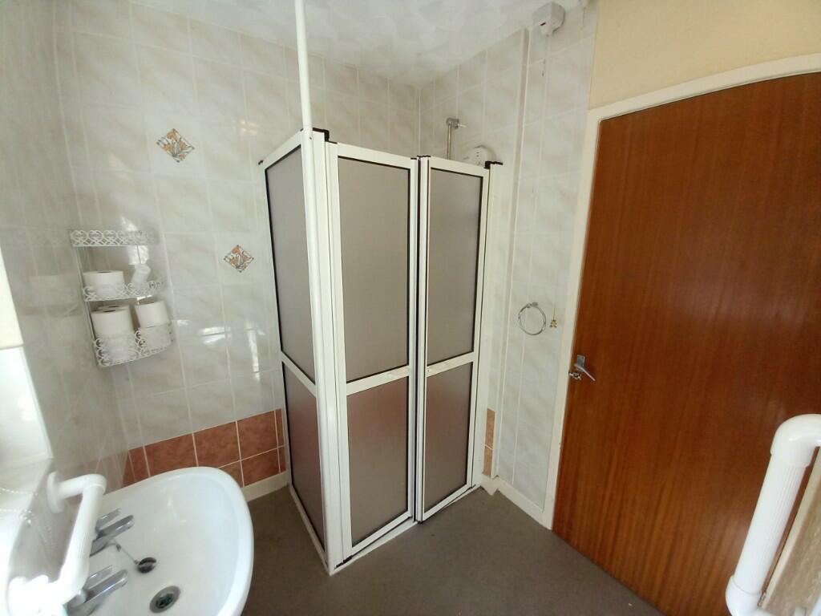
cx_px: 410
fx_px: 308
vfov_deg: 89.9
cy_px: 308
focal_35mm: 13
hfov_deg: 106.2
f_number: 2.2
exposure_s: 1/100
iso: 64
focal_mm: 1.13
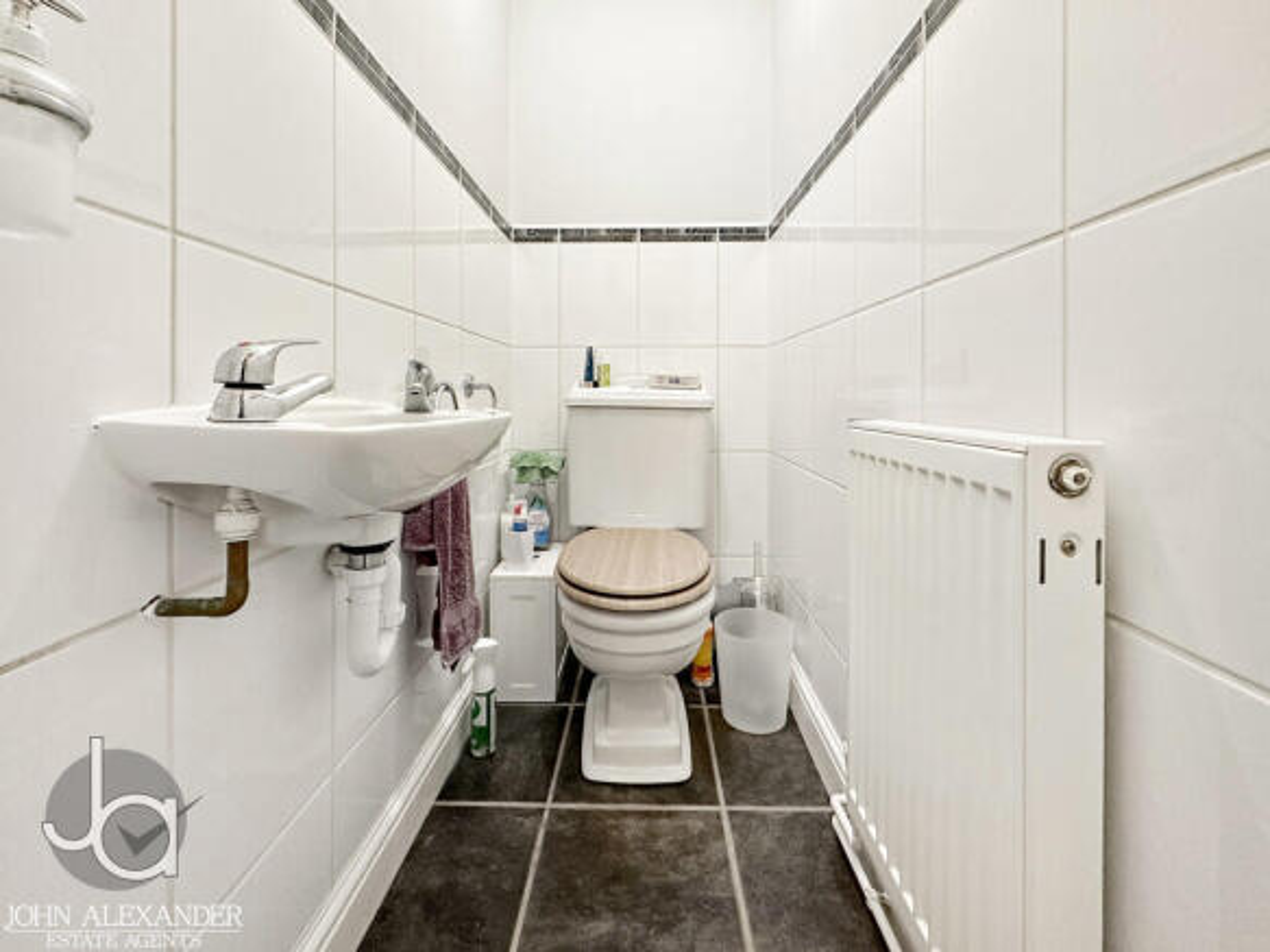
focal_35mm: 14
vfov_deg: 85.7
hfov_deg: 102.1
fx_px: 514
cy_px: 476
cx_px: 635
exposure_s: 1/100
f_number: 2.2
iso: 320
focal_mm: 2.22
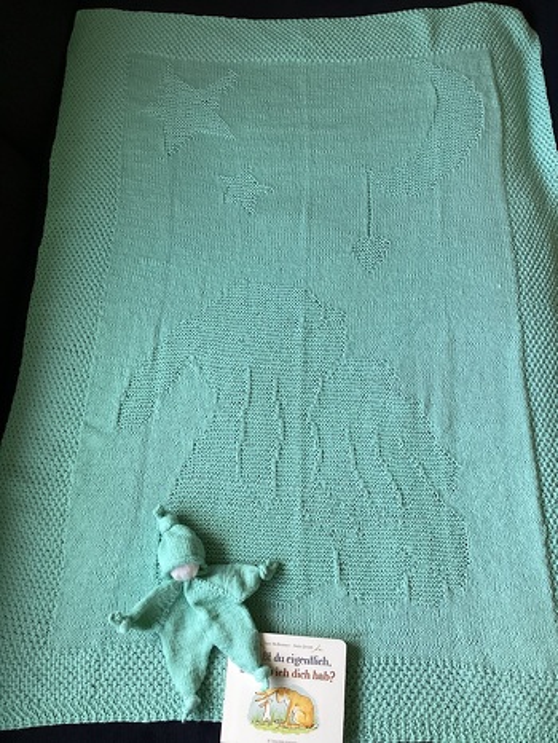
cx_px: 279
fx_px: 666
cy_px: 372
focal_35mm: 31
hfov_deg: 45.5
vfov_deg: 58.3
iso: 100
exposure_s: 1/60
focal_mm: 3.3
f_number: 2.4
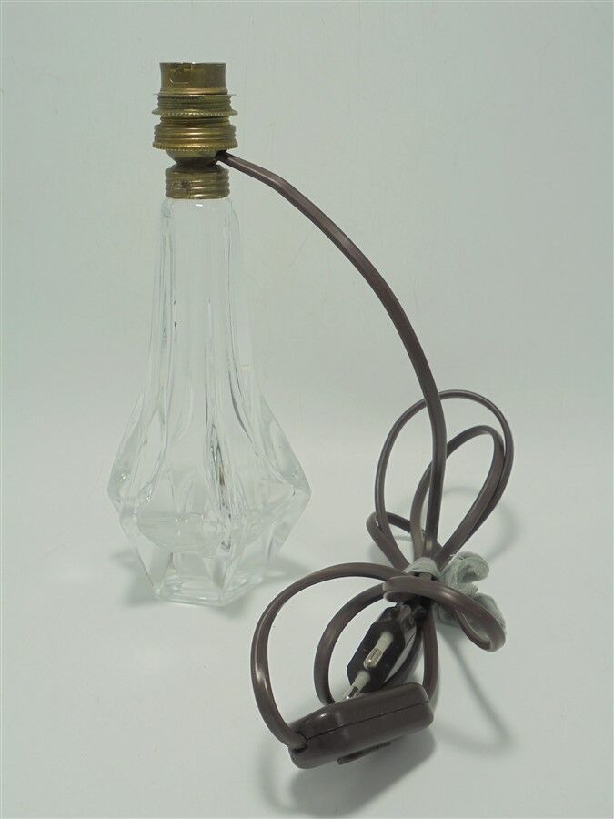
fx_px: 899
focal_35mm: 38
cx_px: 307
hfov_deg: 37.7
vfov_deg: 49.0
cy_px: 410
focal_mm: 6.9
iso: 100
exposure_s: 1/80
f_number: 4.2
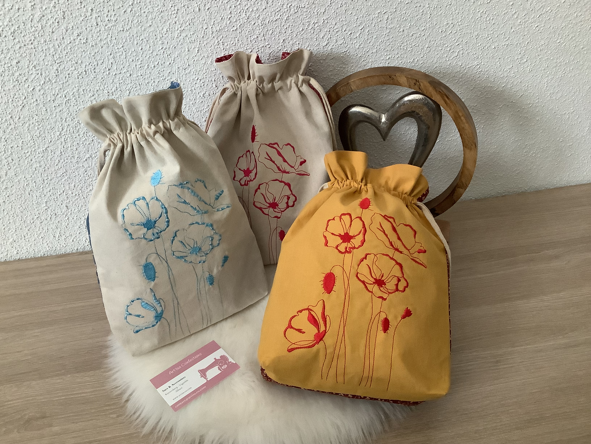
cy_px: 222
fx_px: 529
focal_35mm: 31
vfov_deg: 45.4
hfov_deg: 58.4
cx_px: 296
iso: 400
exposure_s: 1/33
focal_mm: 3.3
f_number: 2.4
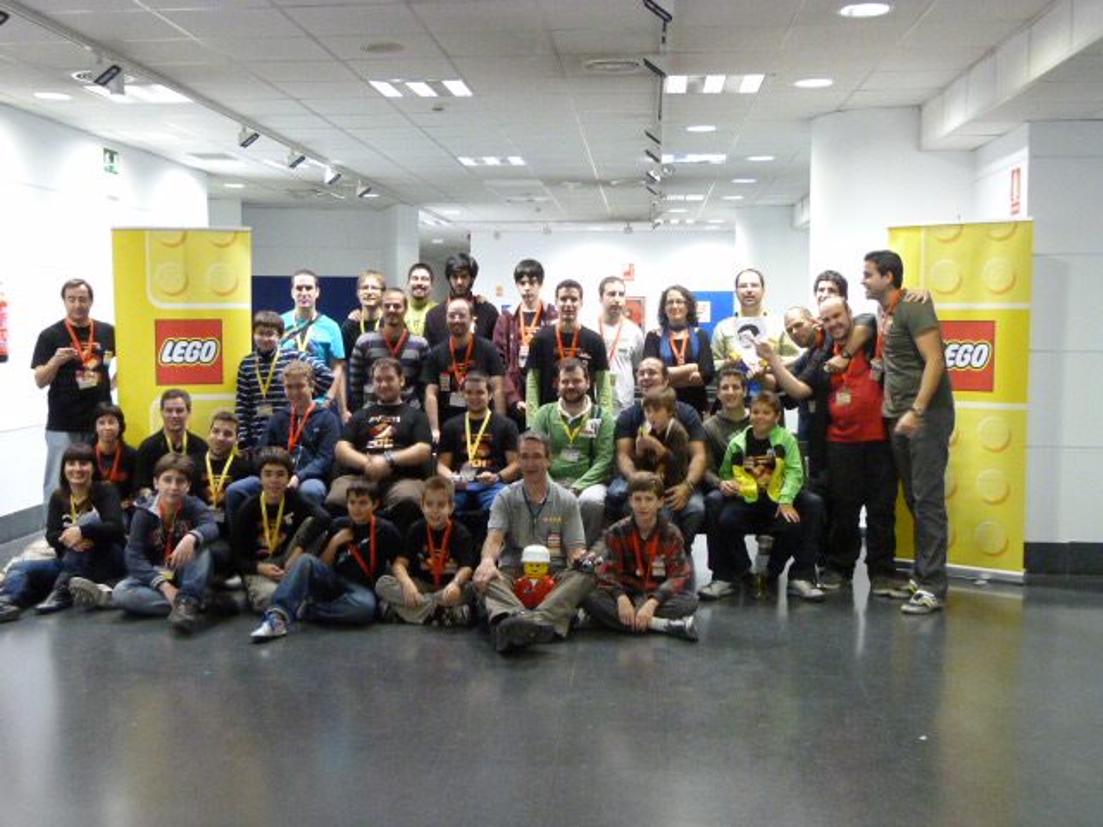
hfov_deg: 47.9
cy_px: 414
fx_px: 1243
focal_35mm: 39
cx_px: 552
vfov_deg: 36.8
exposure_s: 1/15
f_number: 3.1
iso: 800
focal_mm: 7
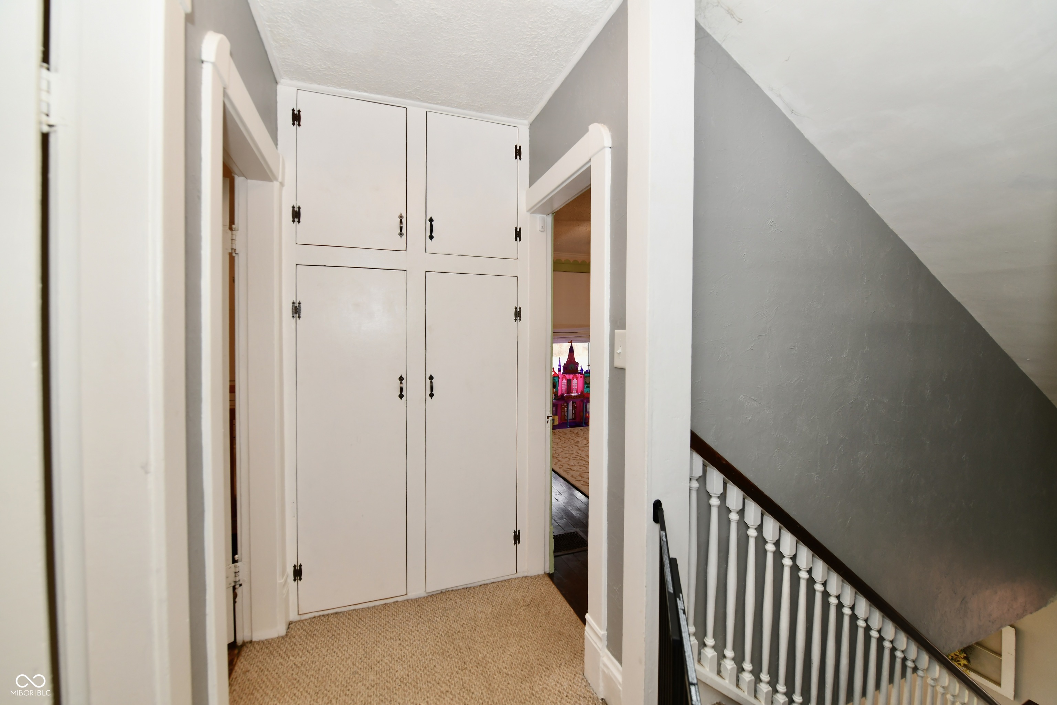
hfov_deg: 104.3
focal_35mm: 14
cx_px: 528
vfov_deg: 81.2
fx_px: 411
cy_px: 352
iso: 400
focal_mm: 14
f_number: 5.6
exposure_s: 1/60
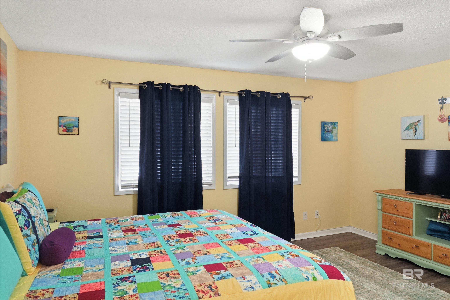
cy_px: 150
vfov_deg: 50.4
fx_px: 319
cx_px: 225
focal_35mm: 26
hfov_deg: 70.5
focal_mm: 17
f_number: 8
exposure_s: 1/13
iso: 200
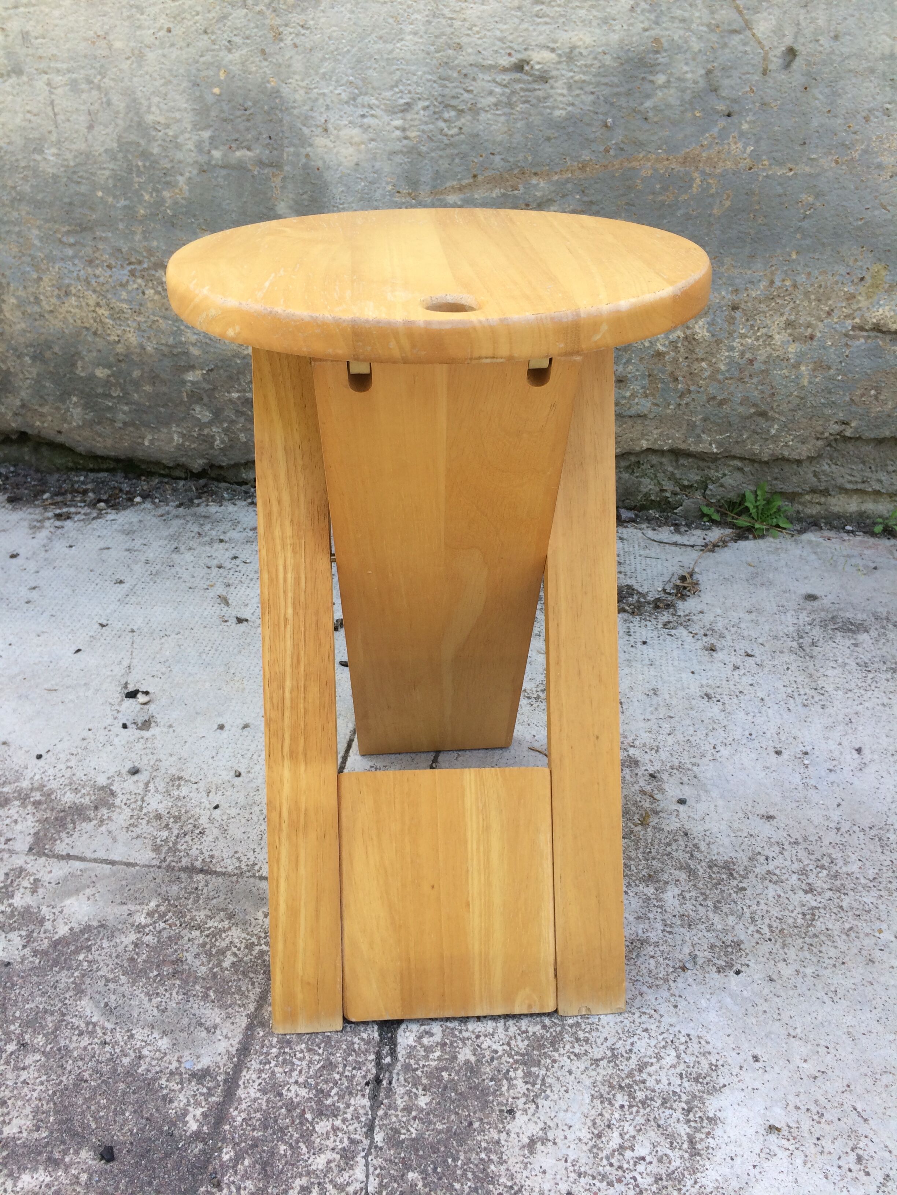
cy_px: 598
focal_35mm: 29
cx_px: 448
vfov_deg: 61.7
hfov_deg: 48.2
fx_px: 1002
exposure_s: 1/190
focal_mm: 4.15
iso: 32
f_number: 2.2
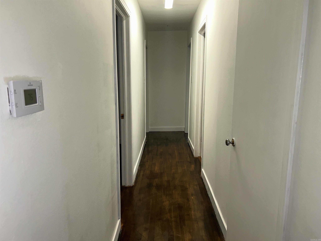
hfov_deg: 67.3
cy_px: 120
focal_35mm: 26
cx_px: 160
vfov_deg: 53.1
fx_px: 241
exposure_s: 1/120
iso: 64
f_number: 1.5
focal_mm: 5.7
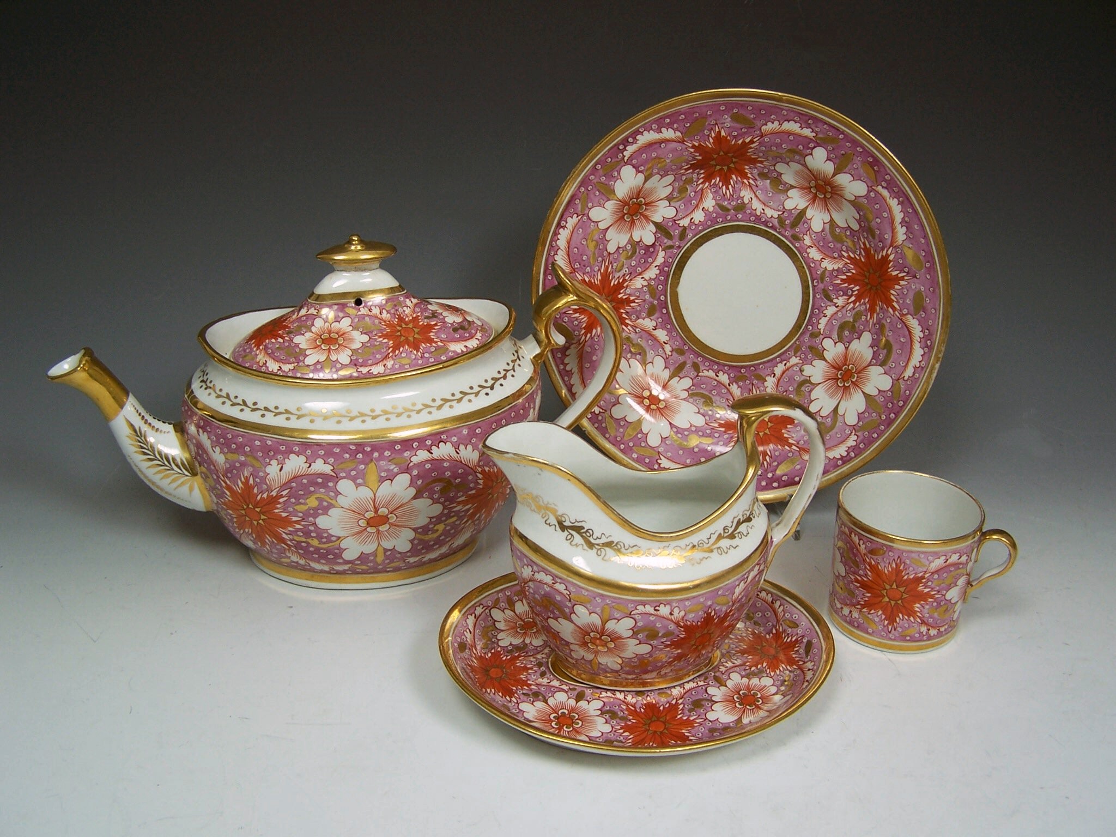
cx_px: 558
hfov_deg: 49.0
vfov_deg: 37.7
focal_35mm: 38
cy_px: 418
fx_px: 1225
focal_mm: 6.3
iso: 80
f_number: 2.8
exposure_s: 1/90
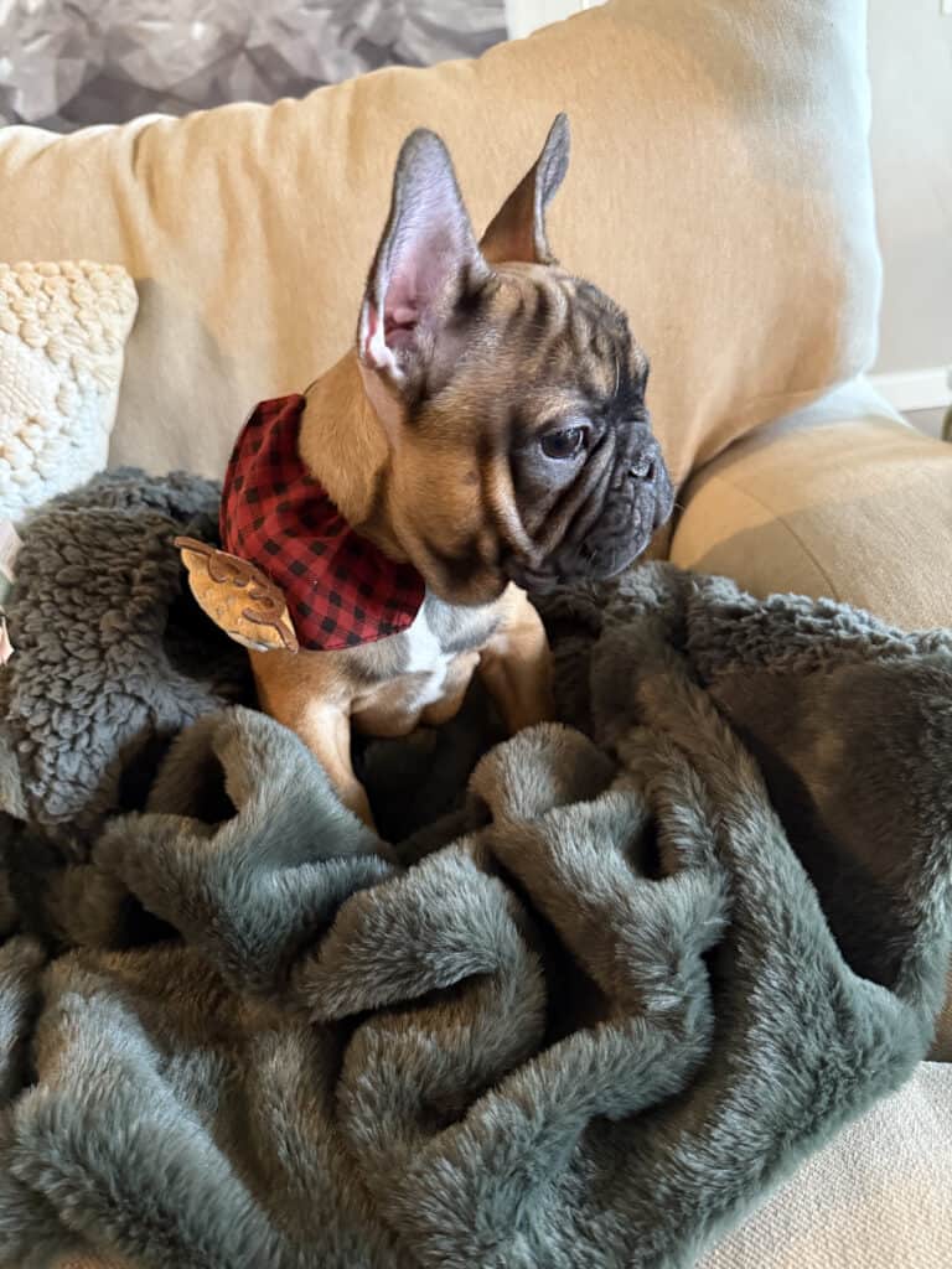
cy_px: 634
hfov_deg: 56.8
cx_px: 476
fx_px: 880
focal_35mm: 24
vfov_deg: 71.6
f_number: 1.78
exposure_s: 1/40
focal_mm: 6.76
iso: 1000
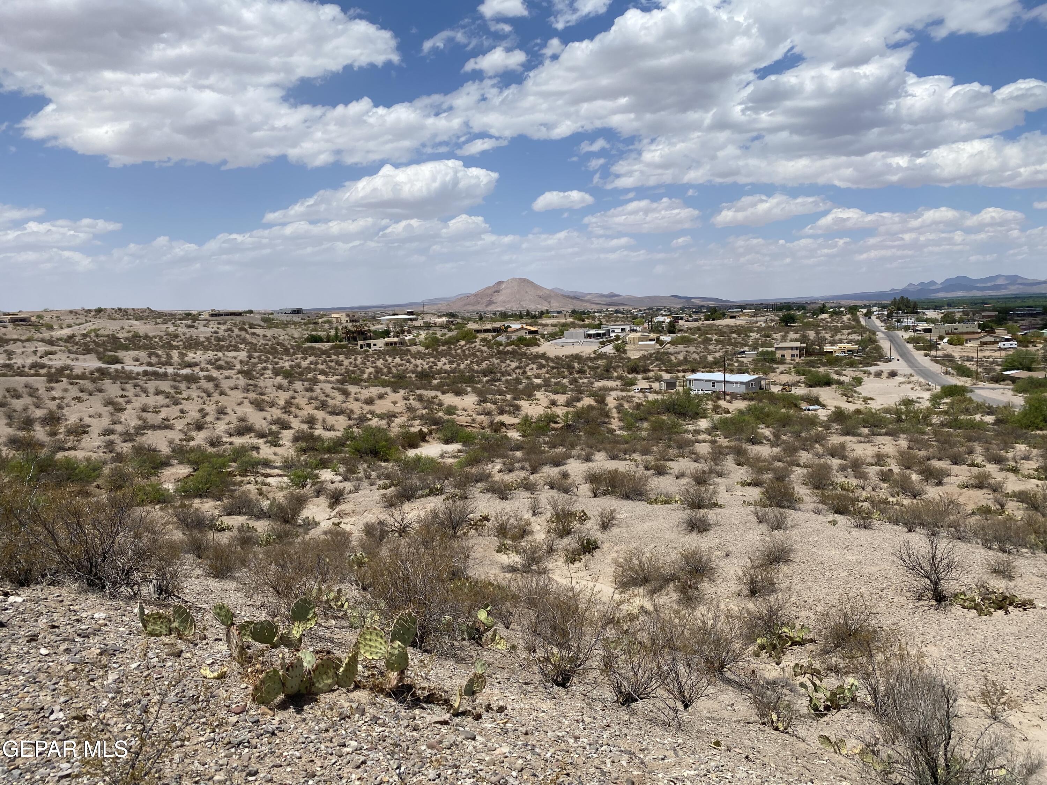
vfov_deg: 53.1
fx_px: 786
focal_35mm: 26
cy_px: 392
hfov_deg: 67.3
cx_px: 524
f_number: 1.8
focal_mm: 4.25
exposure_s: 1/6061
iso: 32
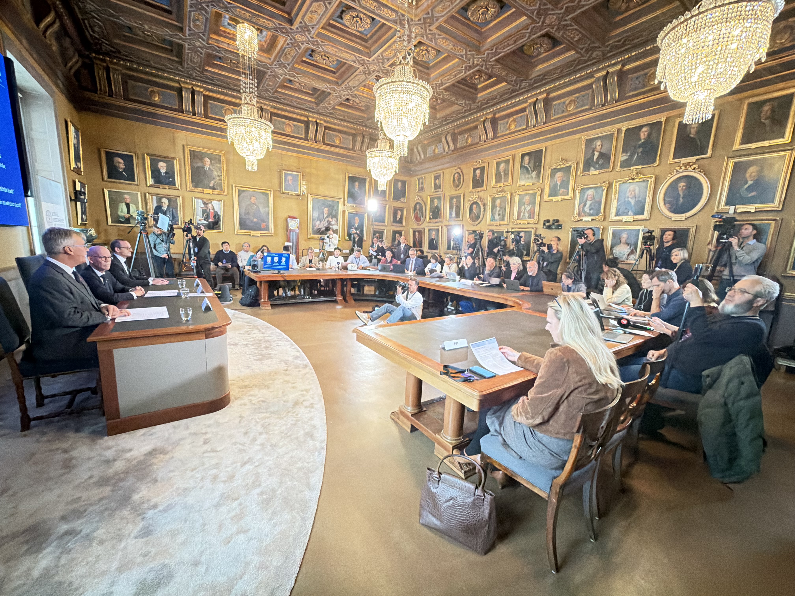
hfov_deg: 102.1
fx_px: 322
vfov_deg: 85.7
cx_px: 398
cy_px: 298
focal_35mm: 14
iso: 4000
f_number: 2.2
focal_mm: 2.22
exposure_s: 1/25
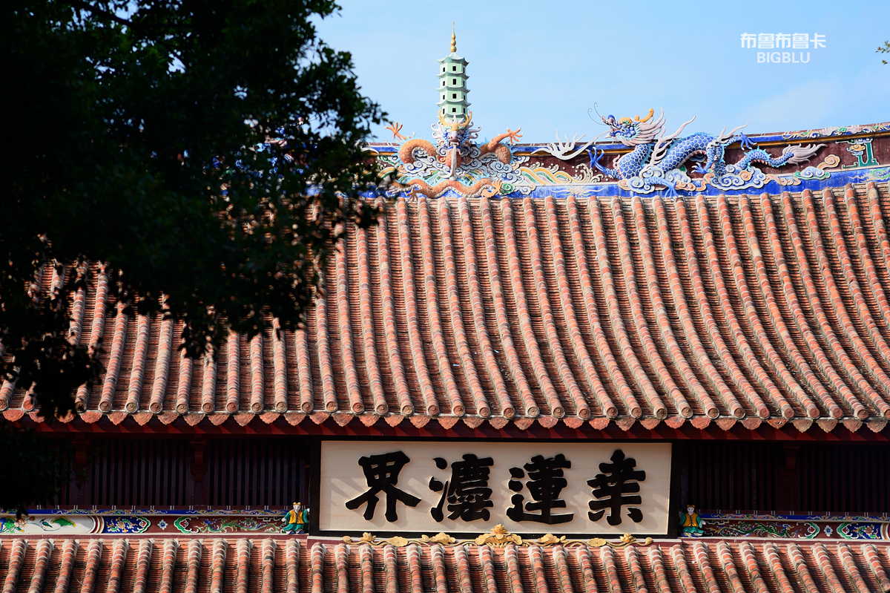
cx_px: 445
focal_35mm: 180
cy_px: 296
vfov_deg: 7.6
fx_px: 4448
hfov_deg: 11.4
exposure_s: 1/800
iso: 400
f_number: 8
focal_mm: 180
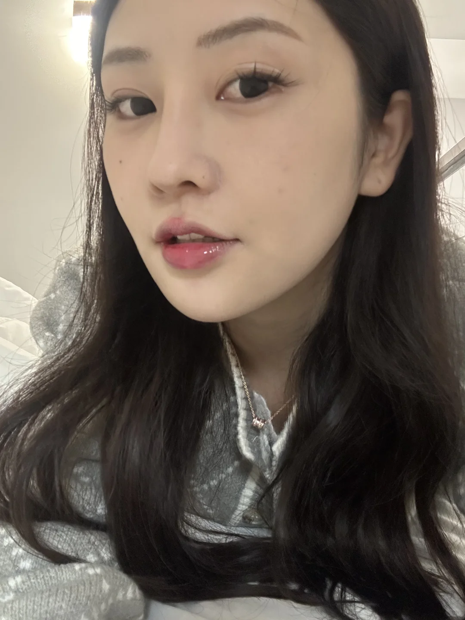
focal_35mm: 30
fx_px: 537
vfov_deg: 60.0
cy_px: 310
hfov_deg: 46.8
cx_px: 232
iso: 320
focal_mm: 2.69
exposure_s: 1/43
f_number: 1.9
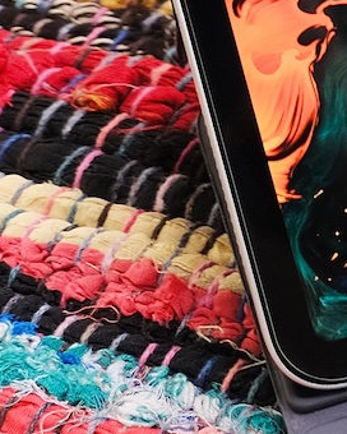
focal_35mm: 180
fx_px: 2311
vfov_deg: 10.6
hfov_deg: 7.8
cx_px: 921
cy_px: -69
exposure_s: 1/20
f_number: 4
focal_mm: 21.6
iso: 400
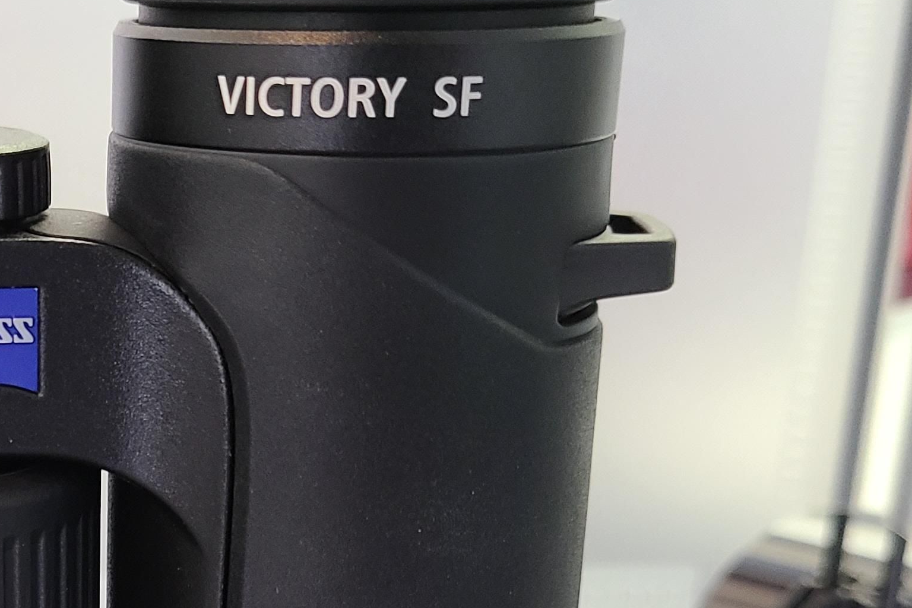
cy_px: 623
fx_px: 1799
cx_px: -36
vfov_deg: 18.6
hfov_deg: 26.6
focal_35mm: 71
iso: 400
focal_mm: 5.4
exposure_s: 1/50
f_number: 1.8
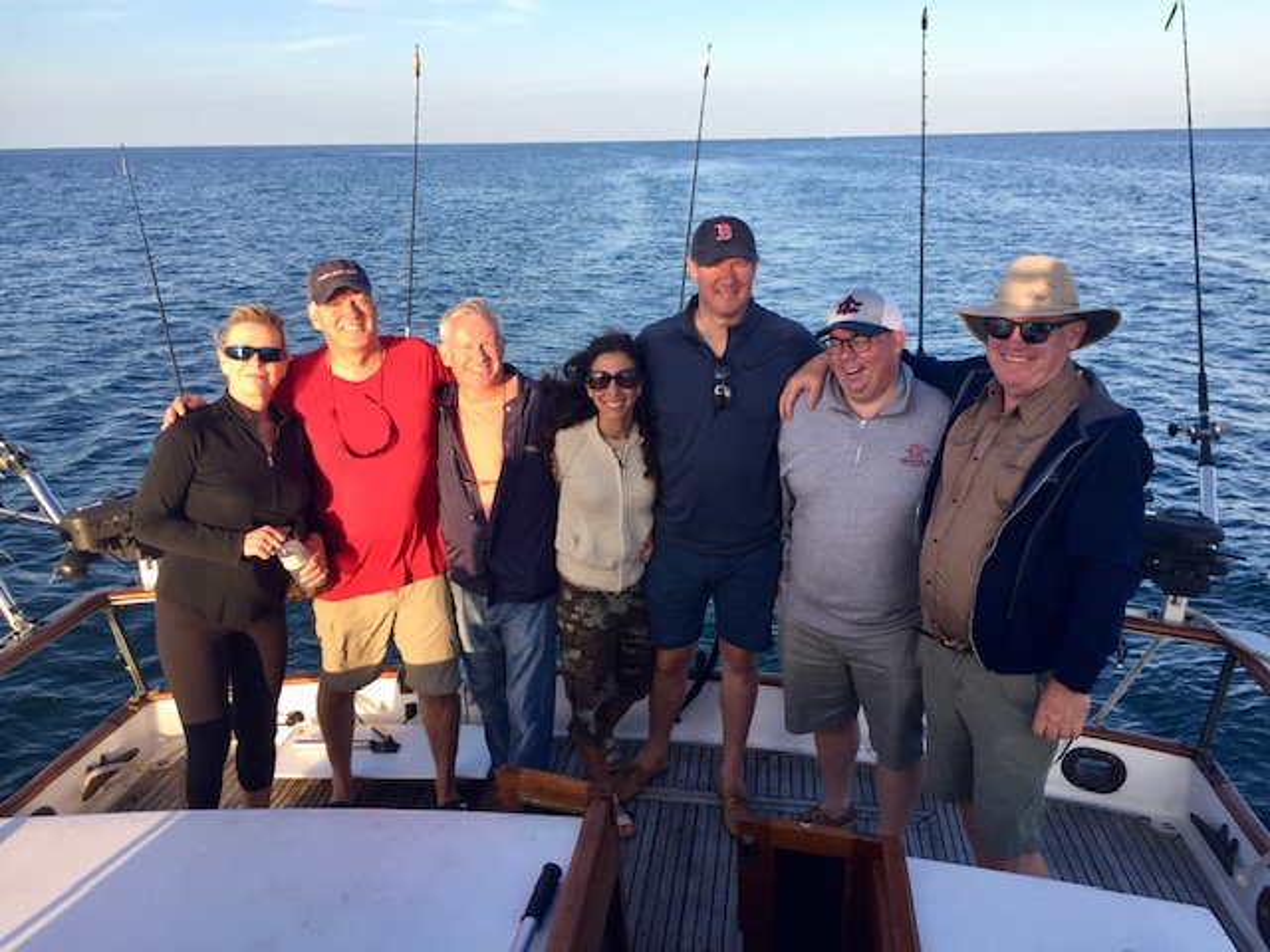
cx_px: 635
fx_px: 1064
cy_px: 476
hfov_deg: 61.7
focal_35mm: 29
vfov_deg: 48.2
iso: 32
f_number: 2.2
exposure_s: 1/488
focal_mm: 4.15
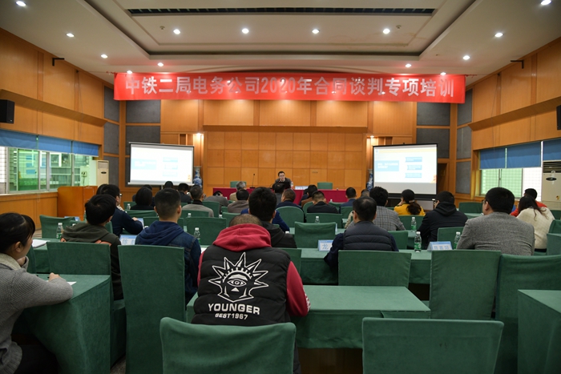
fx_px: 374
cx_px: 280
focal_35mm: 24
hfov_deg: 73.7
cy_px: 187
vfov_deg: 53.2
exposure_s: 1/60
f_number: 4
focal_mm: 24
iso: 1000
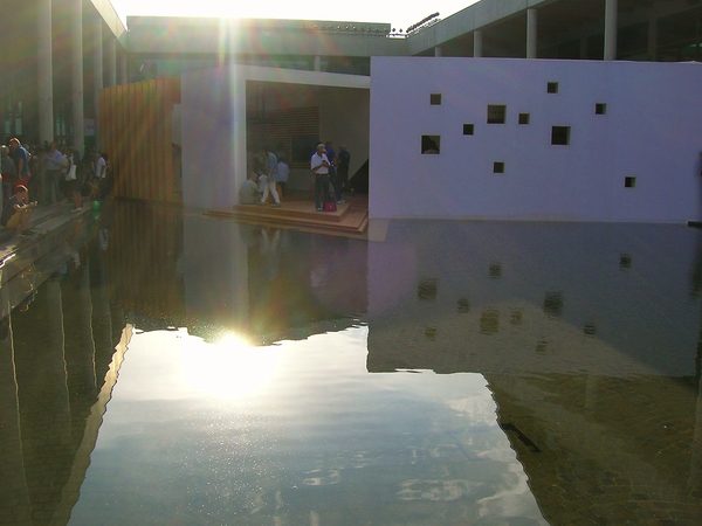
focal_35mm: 34
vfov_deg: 41.8
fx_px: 690
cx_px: 351
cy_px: 263
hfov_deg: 54.0
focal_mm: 5.7
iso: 50
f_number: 4.9
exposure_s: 1/341
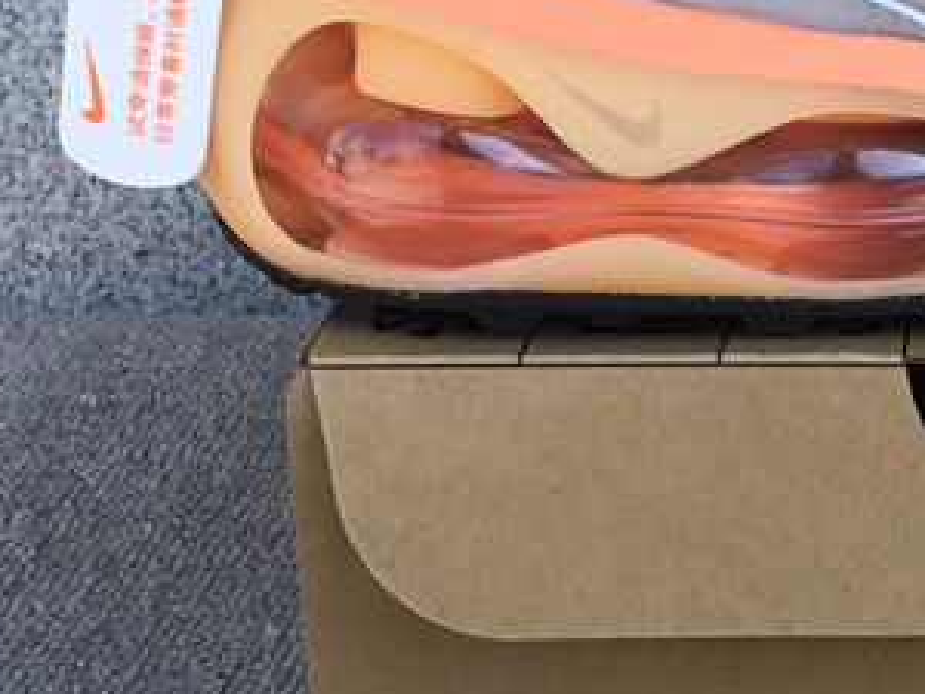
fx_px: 2485
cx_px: 1042
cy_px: 128
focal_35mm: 93
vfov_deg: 15.8
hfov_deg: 20.1
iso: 25
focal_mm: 3.3
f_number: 2.4
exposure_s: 1/275
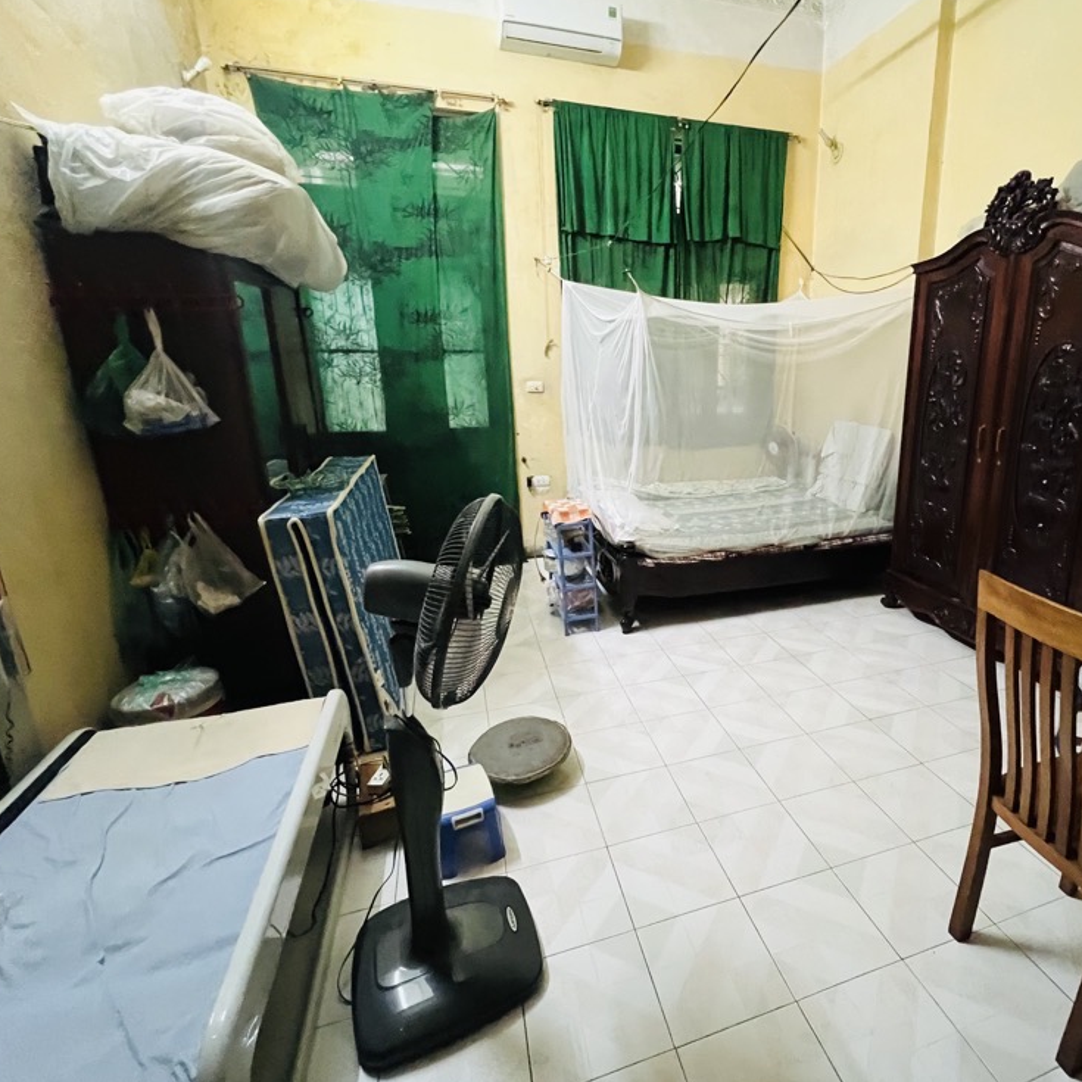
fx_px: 566
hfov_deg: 86.1
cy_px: 523
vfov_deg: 87.4
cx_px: 661
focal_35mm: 16
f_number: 1.8
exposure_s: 1/60
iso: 800
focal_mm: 1.57
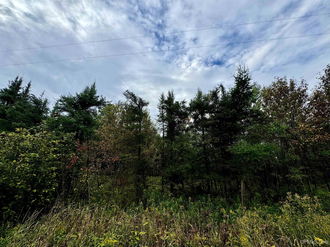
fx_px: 133
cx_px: 165
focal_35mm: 14
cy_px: 124
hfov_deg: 102.1
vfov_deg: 85.7
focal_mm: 2.22
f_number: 2.2
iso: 50
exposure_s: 1/1143
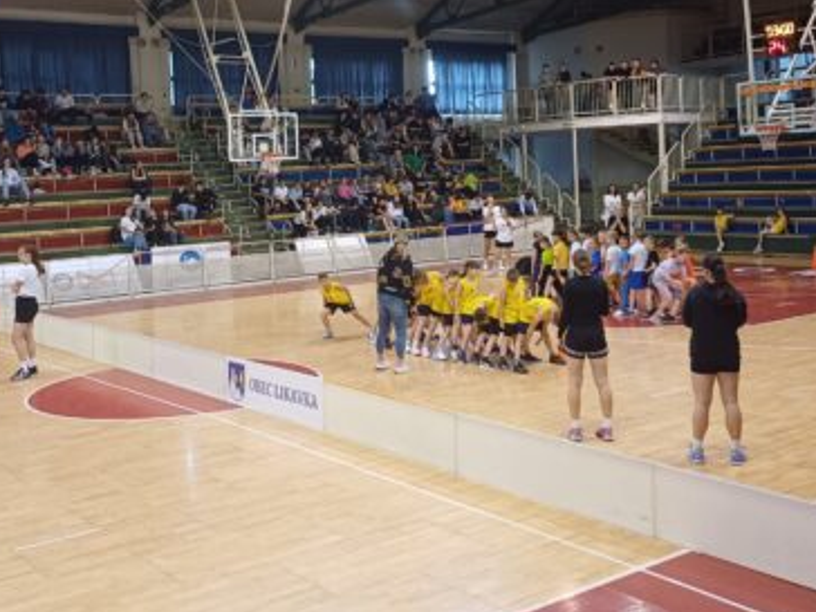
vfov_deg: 32.6
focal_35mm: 44
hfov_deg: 42.9
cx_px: 359
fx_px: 1037
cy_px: 197
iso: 200
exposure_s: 1/50
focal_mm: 4.65
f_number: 1.8
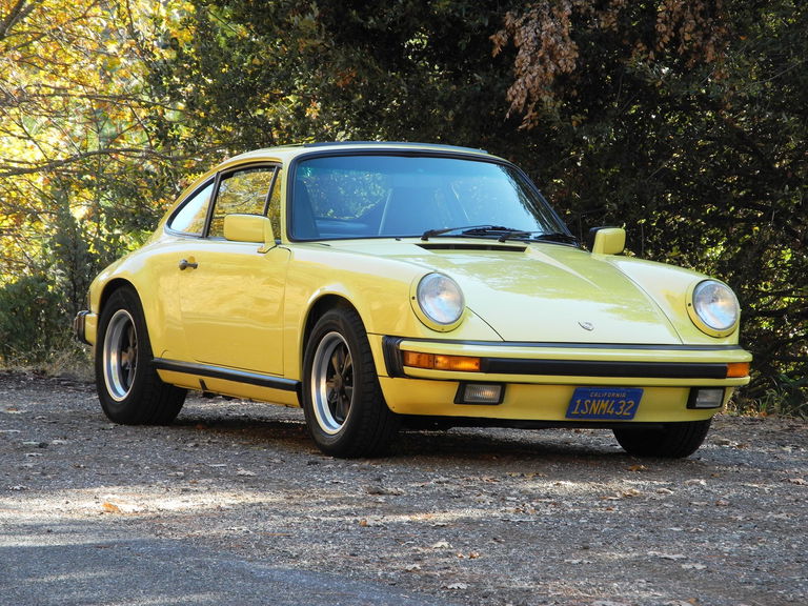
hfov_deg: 9.9
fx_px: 4668
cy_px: 303
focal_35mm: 200
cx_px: 404
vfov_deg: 7.4
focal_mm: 42.6
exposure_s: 1/55
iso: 100
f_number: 5.6
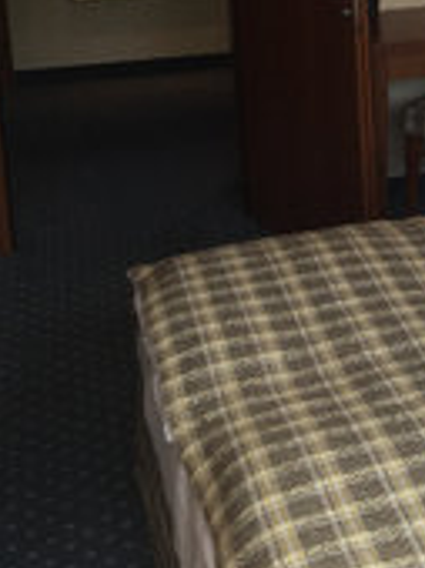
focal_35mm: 82
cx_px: 596
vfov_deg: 23.0
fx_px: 1346
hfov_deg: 16.6
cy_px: 17
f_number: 2.2
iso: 32
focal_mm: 4.15
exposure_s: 1/187
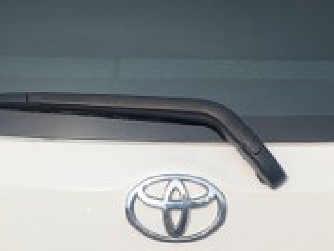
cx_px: 141
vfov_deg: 13.1
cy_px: 200
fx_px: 1091
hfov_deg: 17.4
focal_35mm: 113
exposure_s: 1/1972
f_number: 1.89
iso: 64
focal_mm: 5.43
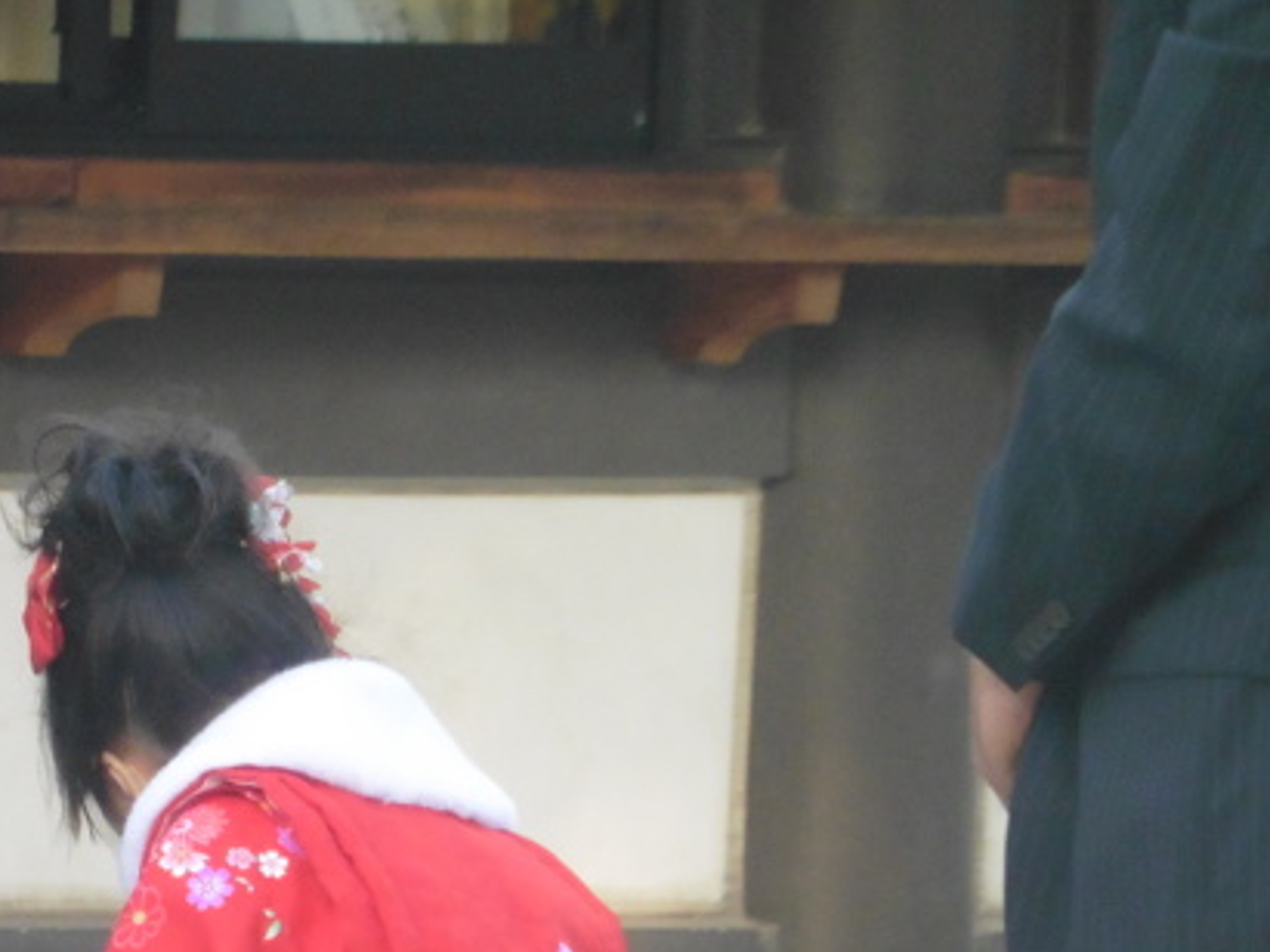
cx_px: -40
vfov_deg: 1.7
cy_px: 1162
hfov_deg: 2.3
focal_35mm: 873
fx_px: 32019
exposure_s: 1/100
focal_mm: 62.5
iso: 400
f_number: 5.9
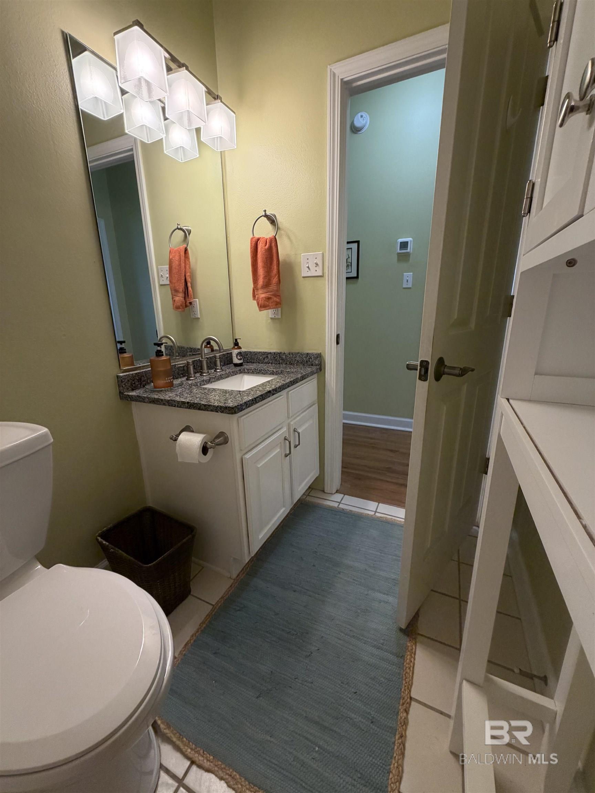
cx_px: 298
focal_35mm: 14
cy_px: 396
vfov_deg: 102.1
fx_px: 321
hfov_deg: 85.7
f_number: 2.2
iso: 200
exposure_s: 1/60
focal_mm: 2.22
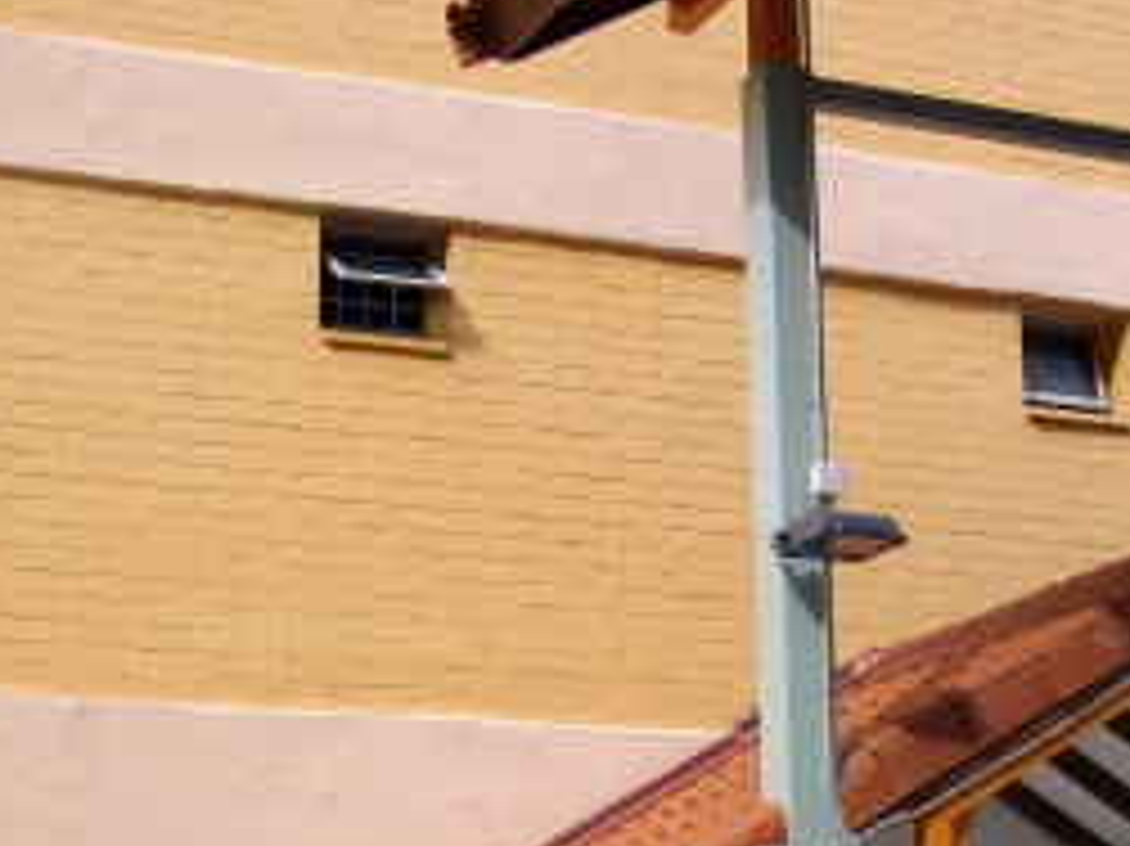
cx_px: 531
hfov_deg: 24.1
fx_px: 2643
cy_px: 639
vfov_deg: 18.1
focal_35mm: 81
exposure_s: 1/400
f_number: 2.8
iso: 80
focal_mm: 6.2
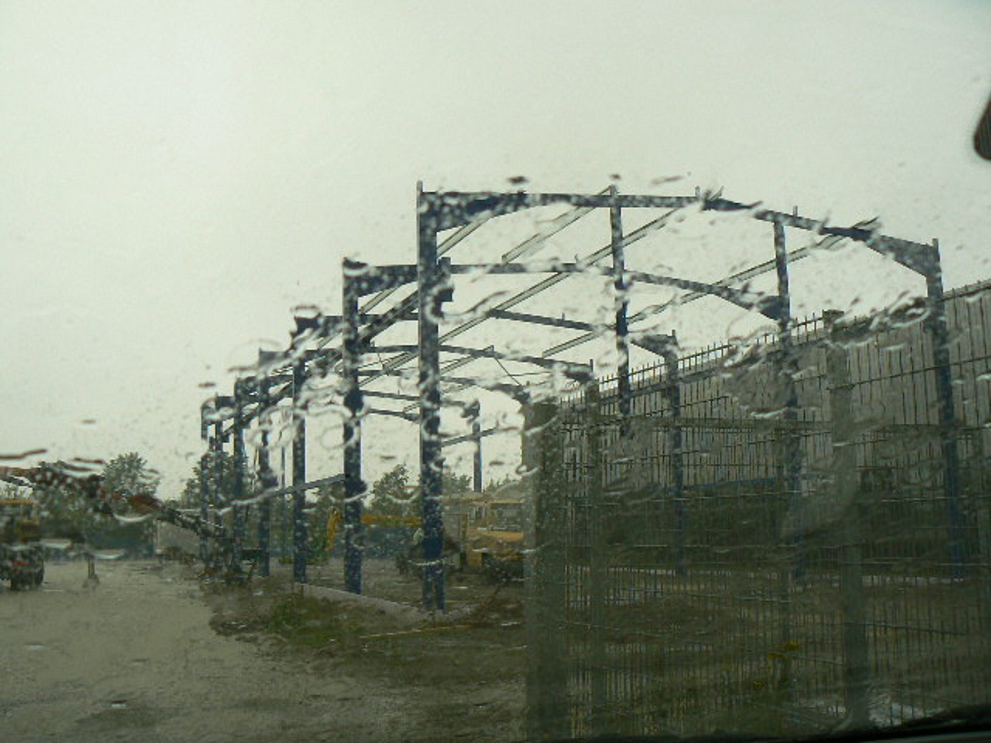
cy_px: 372
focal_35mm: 36
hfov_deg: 51.4
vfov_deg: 39.7
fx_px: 1031
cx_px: 496
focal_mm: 6
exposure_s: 1/60
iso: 80
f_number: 3.6
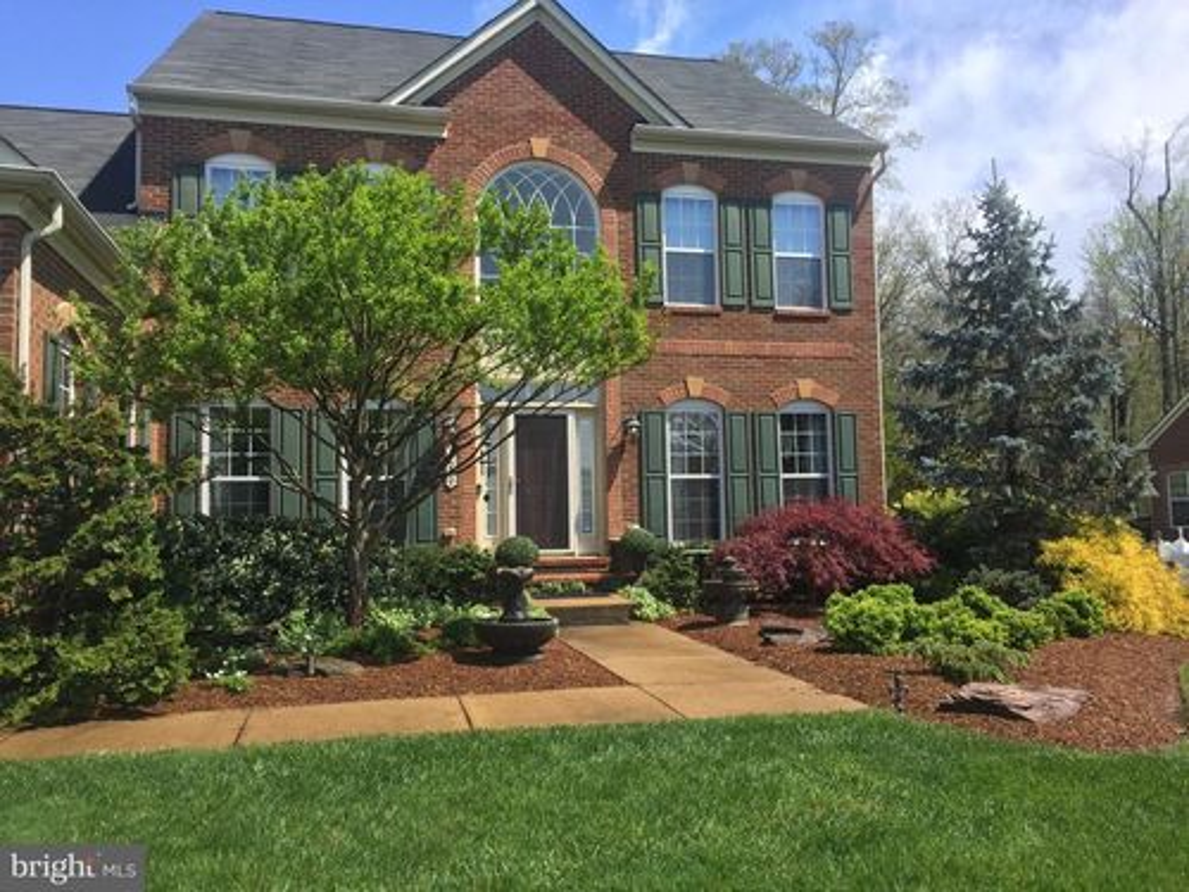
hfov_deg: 61.7
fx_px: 996
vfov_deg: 48.2
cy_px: 446
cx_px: 594
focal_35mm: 29
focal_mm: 4.15
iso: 32
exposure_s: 1/1364
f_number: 2.2
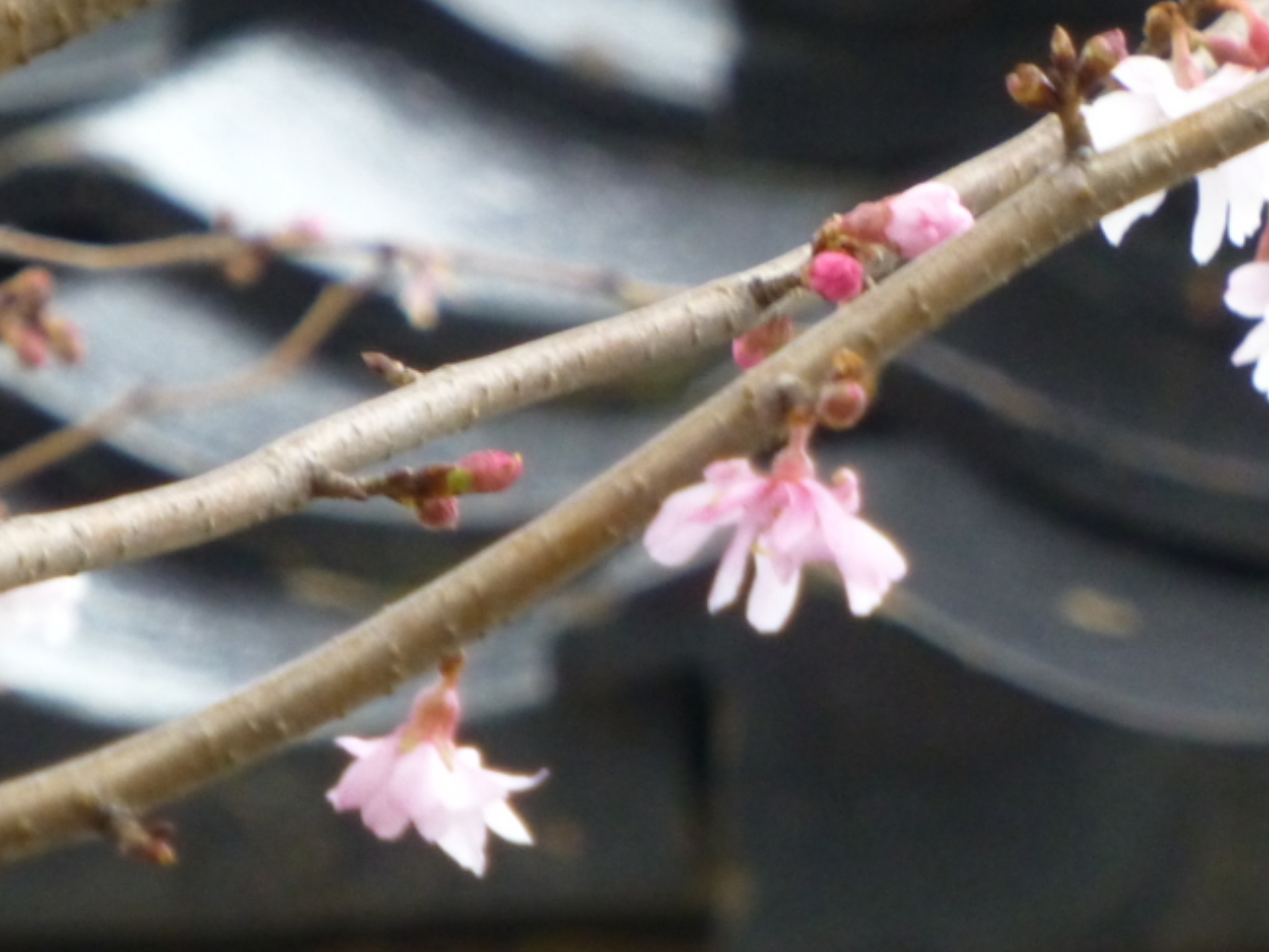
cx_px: 1403
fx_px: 19503
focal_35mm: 532
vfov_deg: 2.8
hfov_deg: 3.7
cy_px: 154
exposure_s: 1/13
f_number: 5.6
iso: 400
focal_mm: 38.2
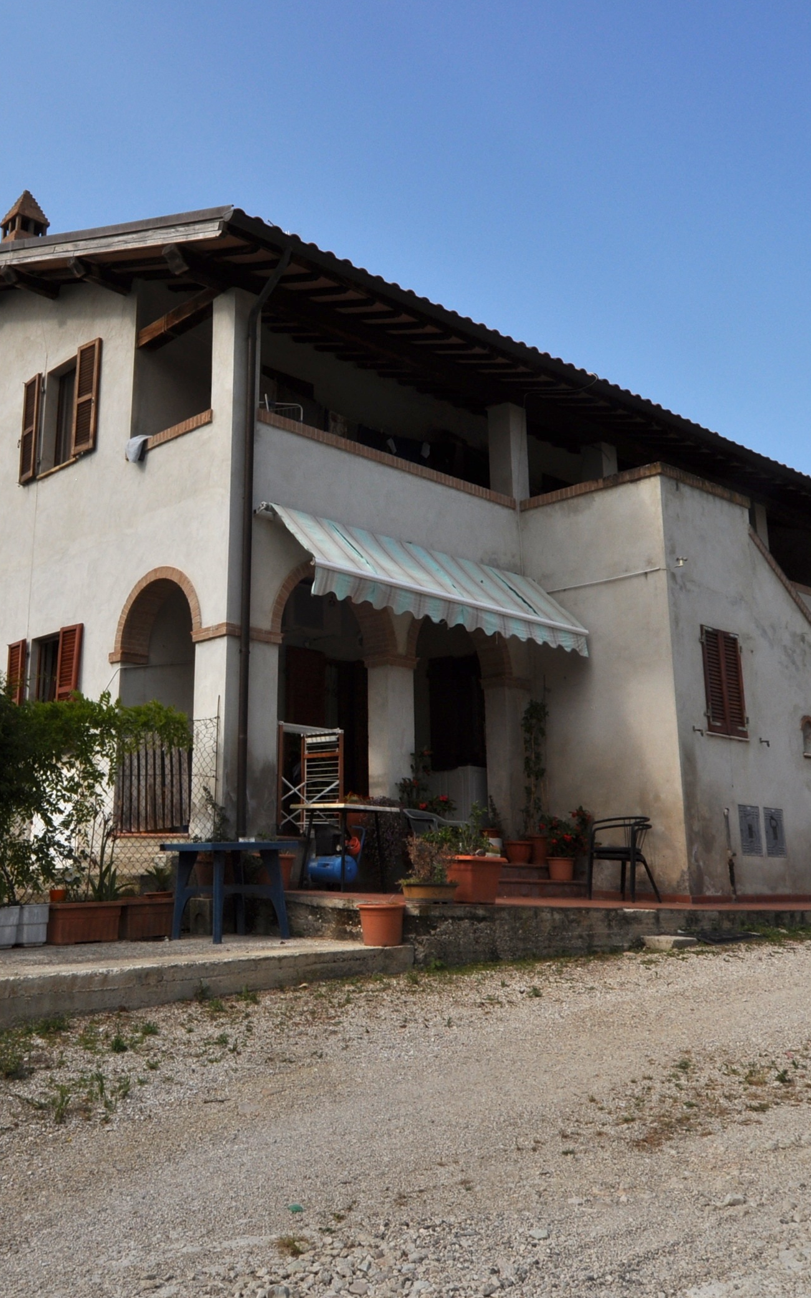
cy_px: 637
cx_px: 176
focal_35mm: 33
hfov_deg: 37.1
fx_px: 1167
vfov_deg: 58.1
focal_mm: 14
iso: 200
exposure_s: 1/200
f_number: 14
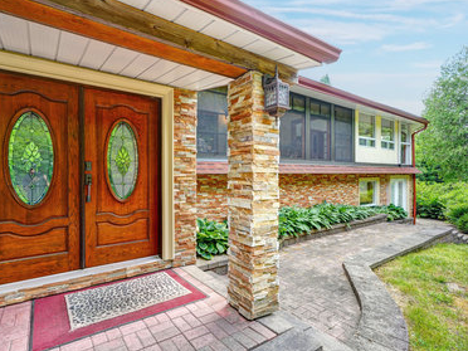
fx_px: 243
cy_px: 176
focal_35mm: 18
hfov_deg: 87.0
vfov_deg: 71.6
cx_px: 196
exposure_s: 1/20
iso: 100
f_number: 8
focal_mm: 16
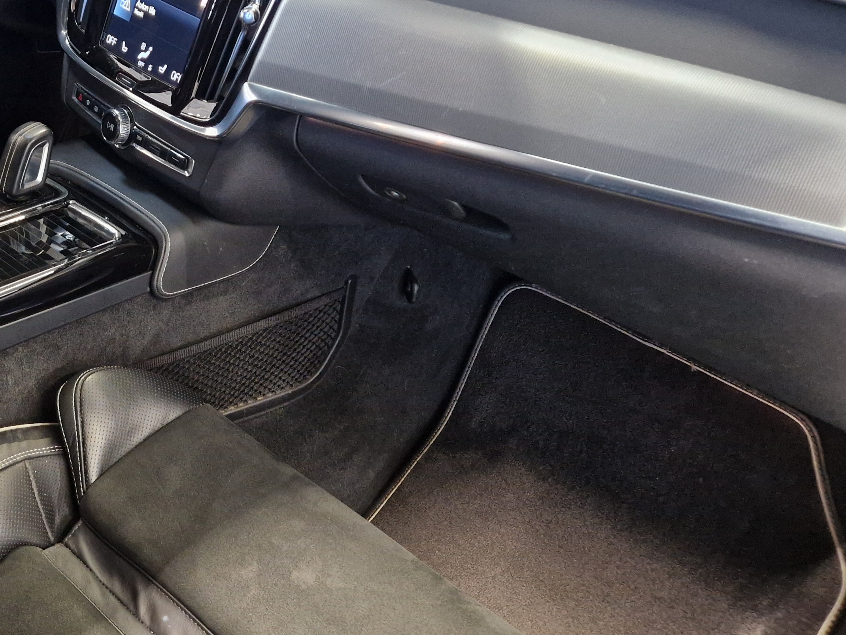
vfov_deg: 33.5
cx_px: 67
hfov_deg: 40.2
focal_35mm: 43
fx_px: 1051
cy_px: 246
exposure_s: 1/100
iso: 640
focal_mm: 5.4
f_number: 1.8
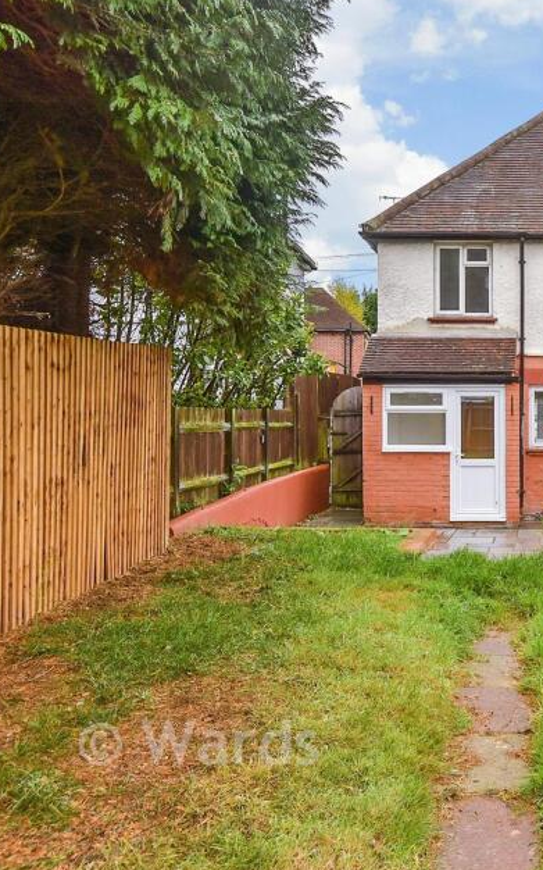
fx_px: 829
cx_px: 540
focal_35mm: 35
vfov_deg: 55.3
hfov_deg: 33.3
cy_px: 418
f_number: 8
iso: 320
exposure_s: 1/125
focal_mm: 14
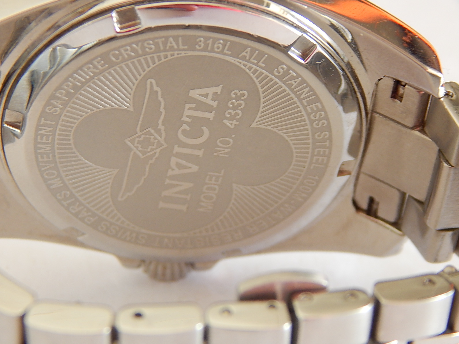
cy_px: 172
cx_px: 231
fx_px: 1750
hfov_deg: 14.9
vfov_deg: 11.2
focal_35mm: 132
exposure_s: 1/30
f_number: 4.8
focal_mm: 23.4
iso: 200
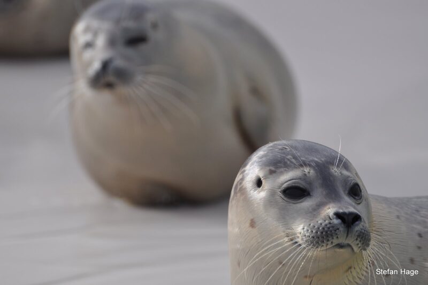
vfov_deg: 3.0
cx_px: 214
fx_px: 5345
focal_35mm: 450
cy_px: 142
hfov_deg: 4.6
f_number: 5.6
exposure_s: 1/1250
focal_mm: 300
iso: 400
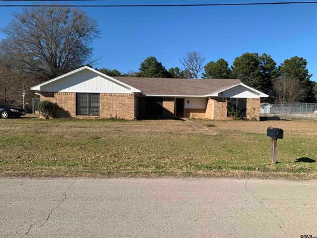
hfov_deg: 67.3
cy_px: 119
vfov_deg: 53.1
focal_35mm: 26
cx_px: 158
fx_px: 238
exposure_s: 1/2114
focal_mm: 4.25
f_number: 1.8
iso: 25
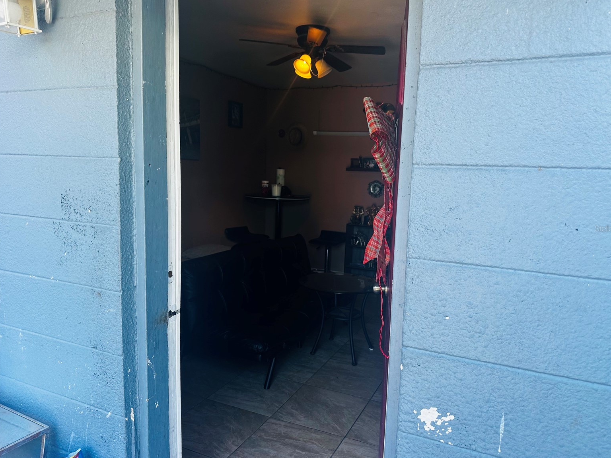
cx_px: 314
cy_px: 228
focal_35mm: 25
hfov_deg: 69.4
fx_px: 441
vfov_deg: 54.9
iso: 64
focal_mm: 6.86
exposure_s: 1/123
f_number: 1.78
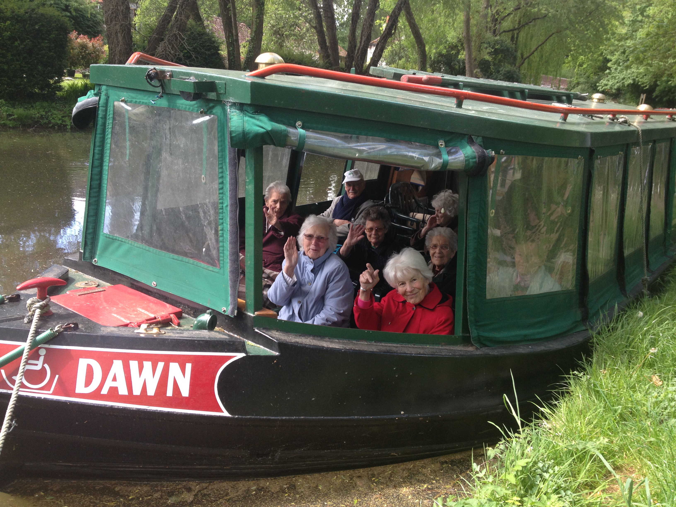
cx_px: 338
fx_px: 683
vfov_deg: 40.7
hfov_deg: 52.6
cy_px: 254
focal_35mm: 35
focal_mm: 4.28
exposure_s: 1/144
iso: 50
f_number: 2.4
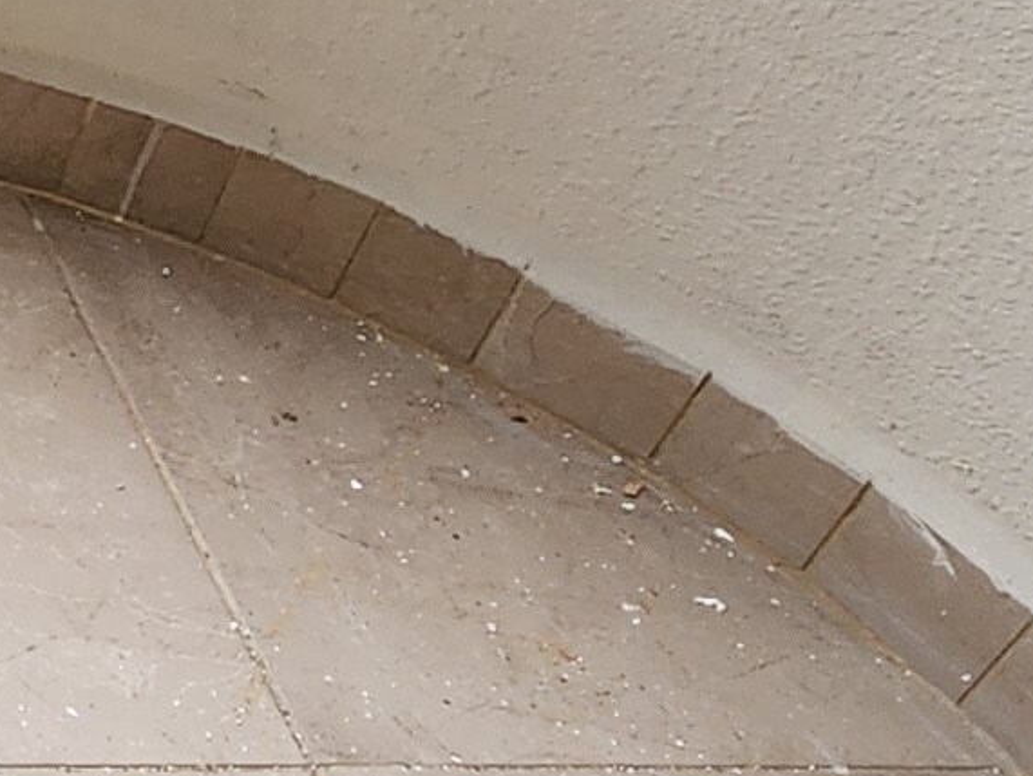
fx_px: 2717
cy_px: -434
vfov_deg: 14.9
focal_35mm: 91
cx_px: -1400
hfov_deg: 14.6
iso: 64
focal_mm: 2.2
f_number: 2.2
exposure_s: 1/120
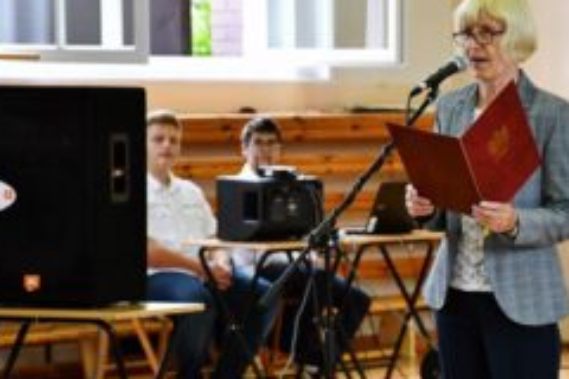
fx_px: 3556
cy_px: 214
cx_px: 420
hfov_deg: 9.1
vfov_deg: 6.1
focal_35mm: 225
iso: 3200
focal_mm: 90
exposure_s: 1/160
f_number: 5.3
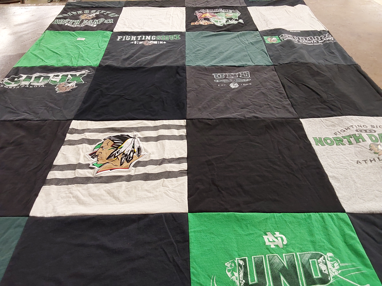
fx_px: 309
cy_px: 143
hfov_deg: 63.4
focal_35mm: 28
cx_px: 191
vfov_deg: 49.7
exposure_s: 1/60
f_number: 1.9
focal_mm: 2.91
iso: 200
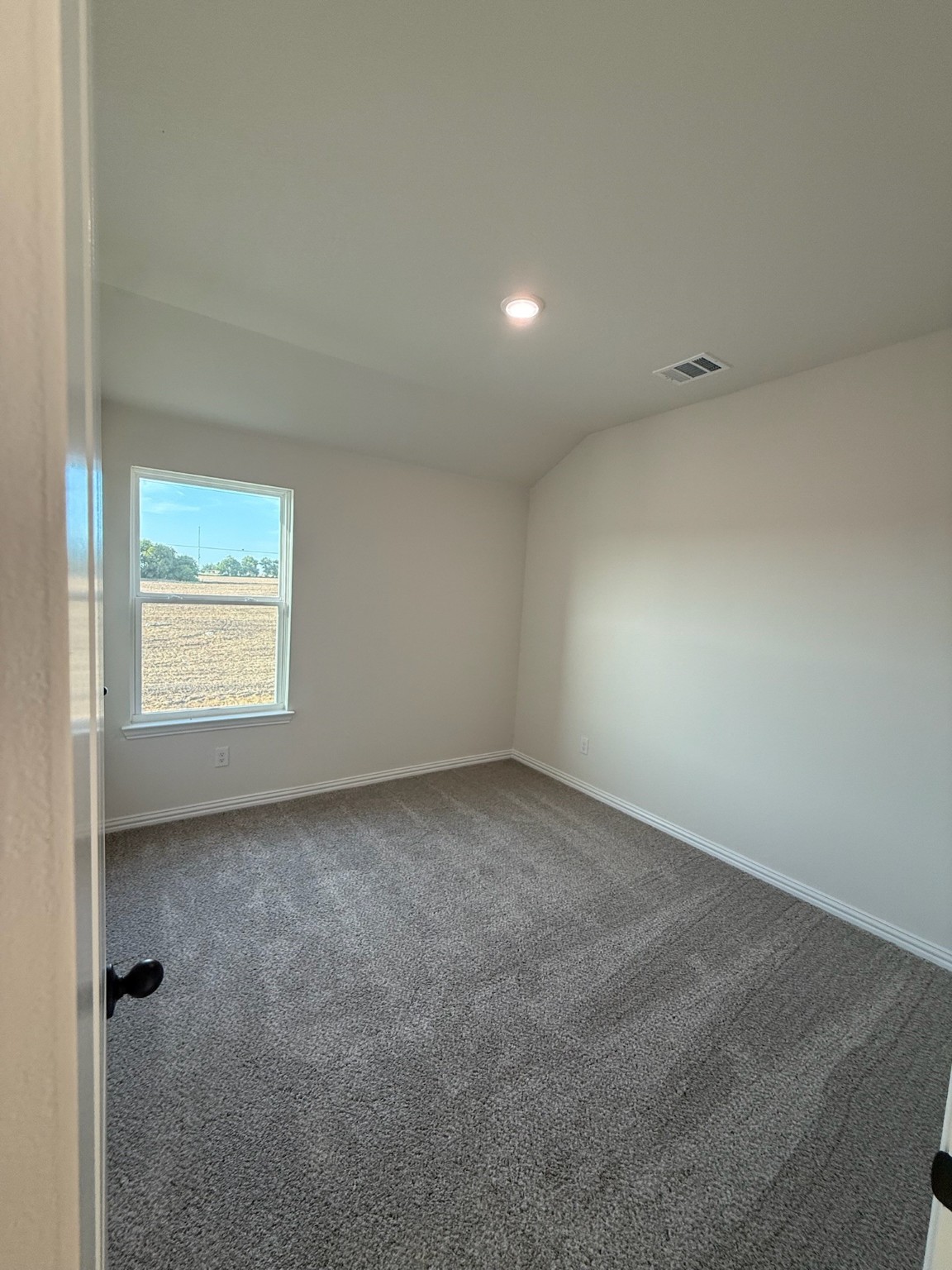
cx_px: 476
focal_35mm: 14
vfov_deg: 102.1
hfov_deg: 85.7
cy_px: 635
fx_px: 513
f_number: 2.2
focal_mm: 2.22
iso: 160
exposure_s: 1/120
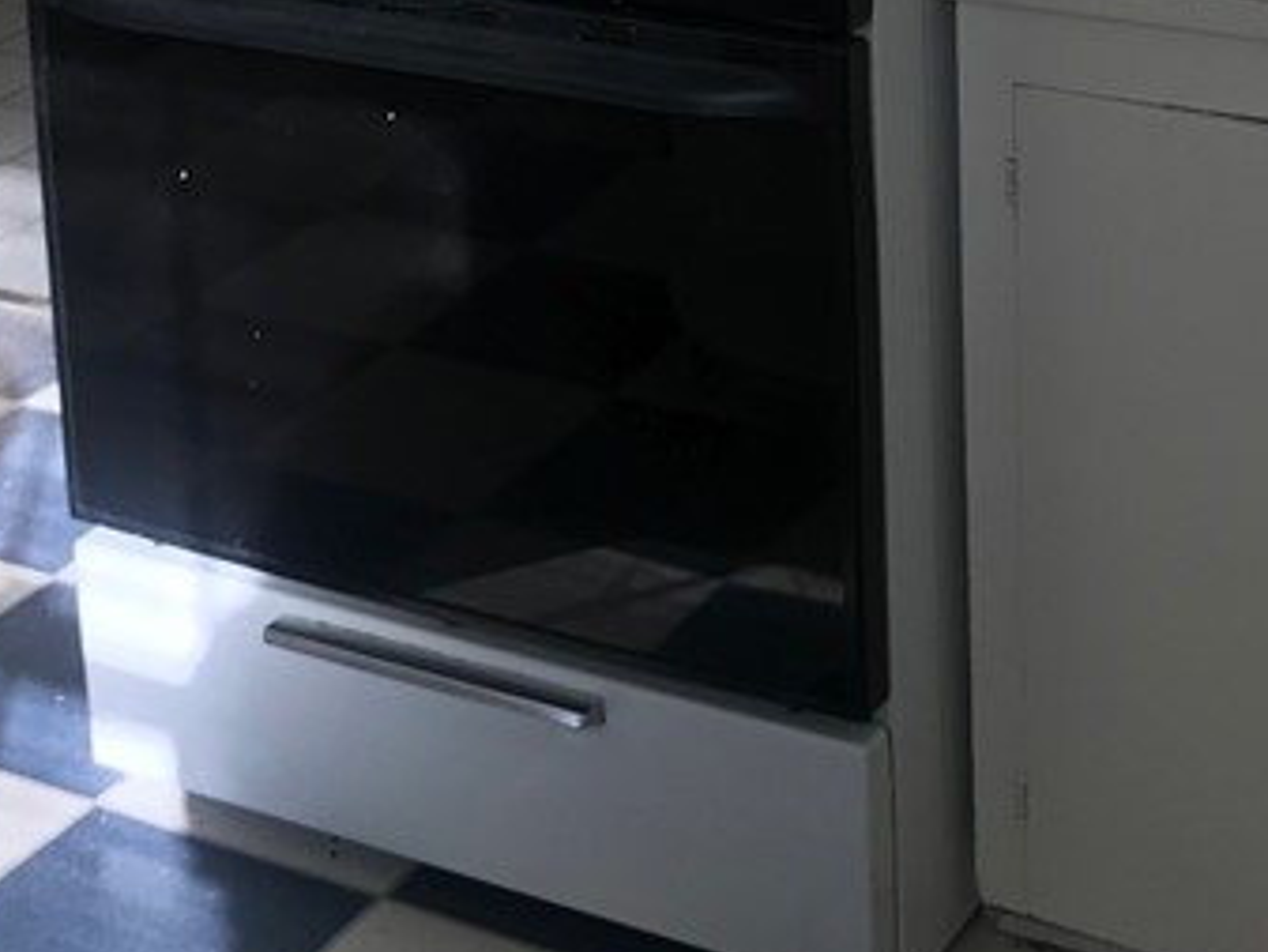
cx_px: 606
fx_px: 3115
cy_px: -226
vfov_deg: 16.6
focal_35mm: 85
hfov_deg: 23.0
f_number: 1.8
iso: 20
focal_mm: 3.99
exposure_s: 1/283
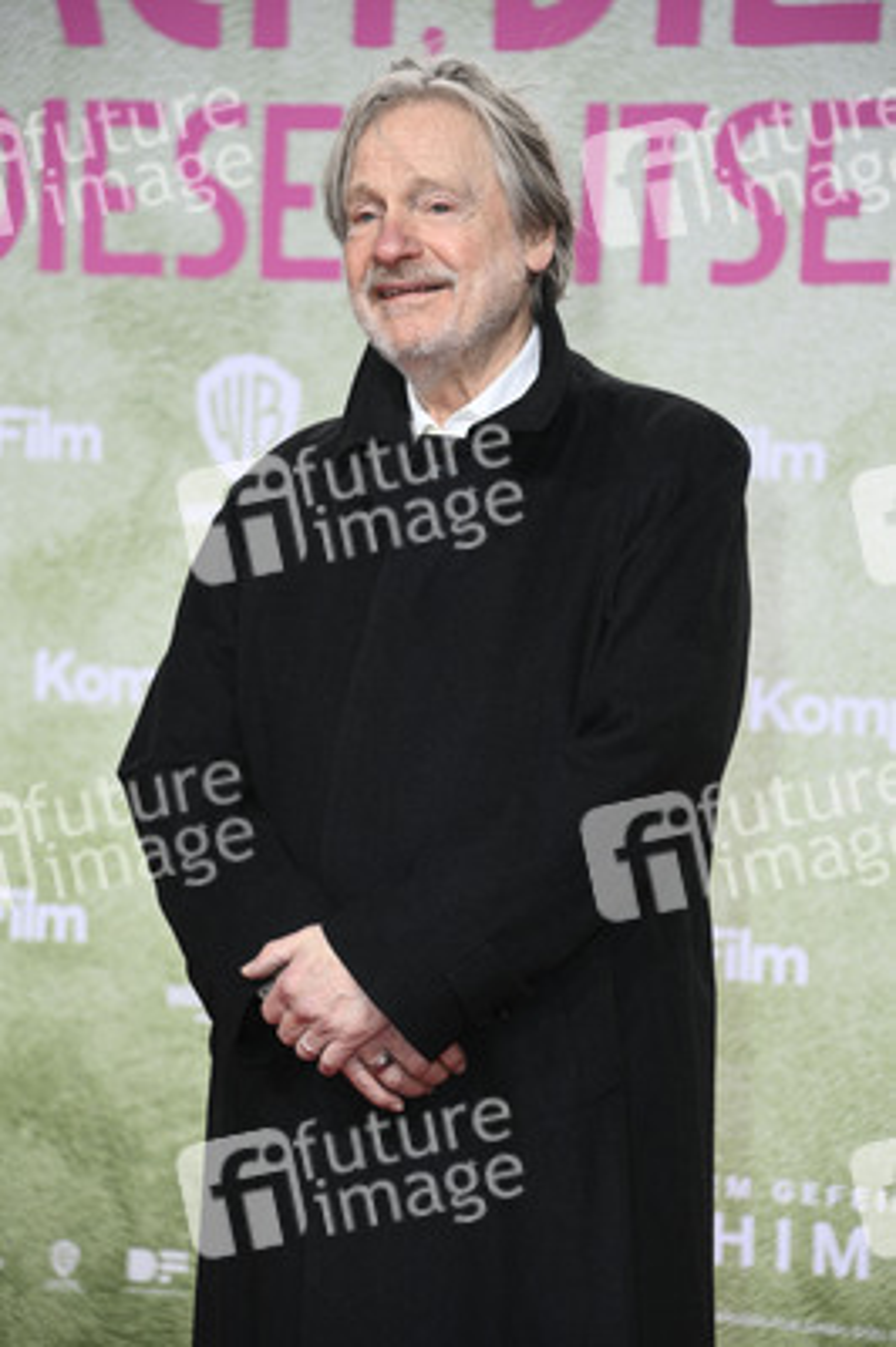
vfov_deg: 15.2
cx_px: 448
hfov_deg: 10.1
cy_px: 674
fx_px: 5048
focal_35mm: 135
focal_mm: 135
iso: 640
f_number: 5.6
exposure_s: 1/250
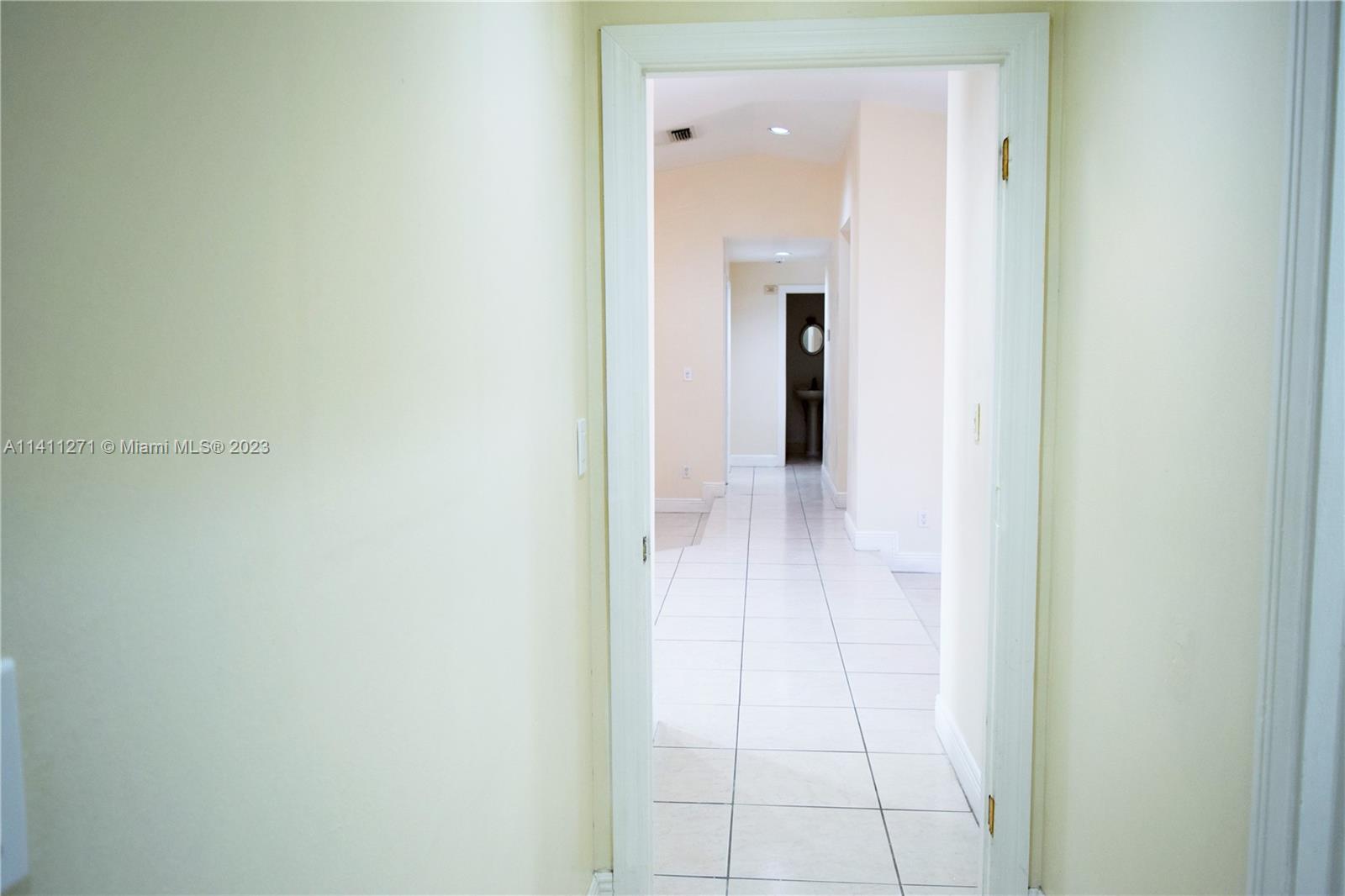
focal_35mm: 27
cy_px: 448
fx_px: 1008
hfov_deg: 67.4
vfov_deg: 47.9
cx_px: 672
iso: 400
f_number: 4
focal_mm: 18
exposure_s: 1/80
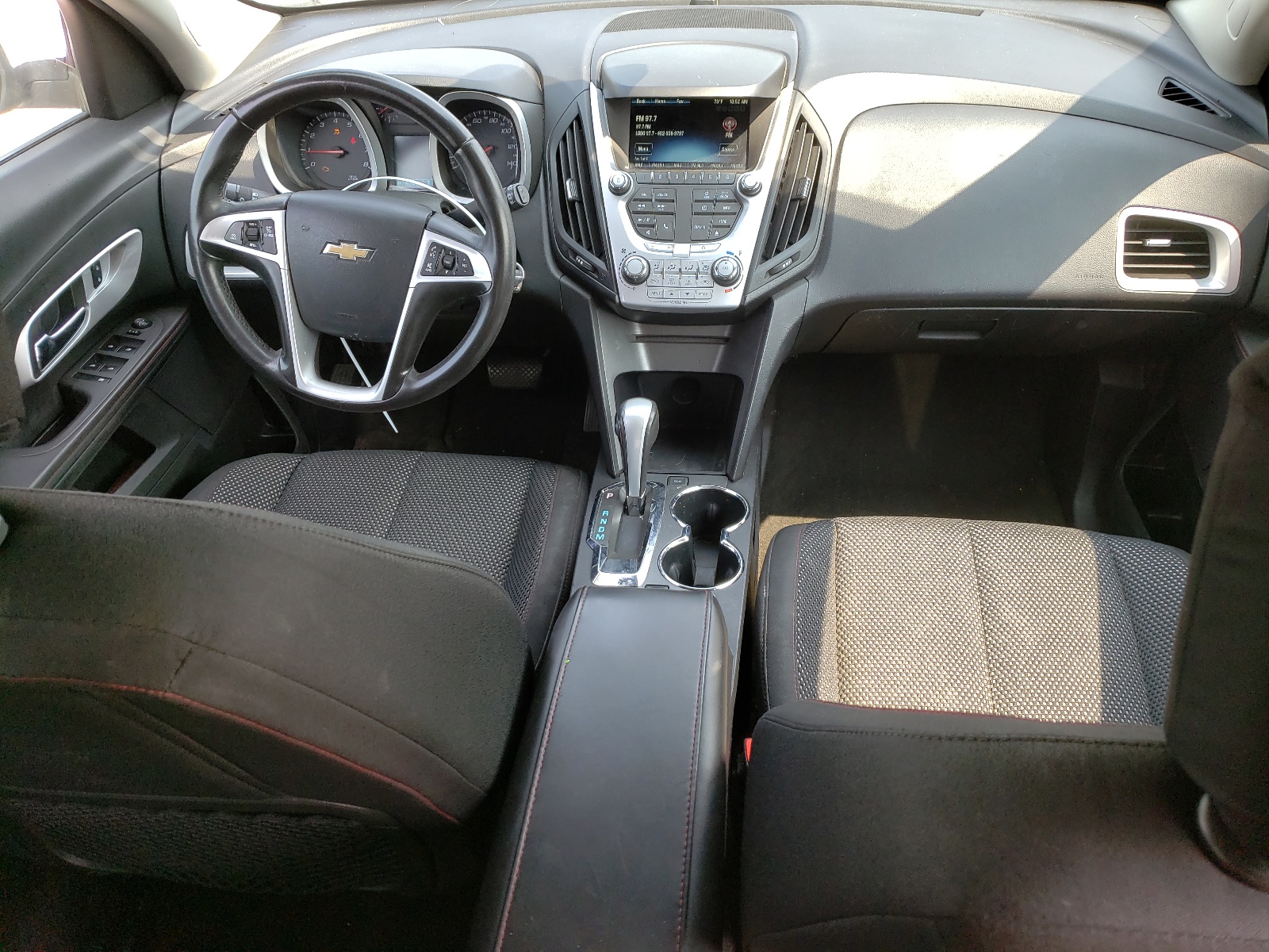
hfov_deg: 67.3
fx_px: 953
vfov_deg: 53.1
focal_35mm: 26
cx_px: 634
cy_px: 476
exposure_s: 1/196
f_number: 1.5
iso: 50
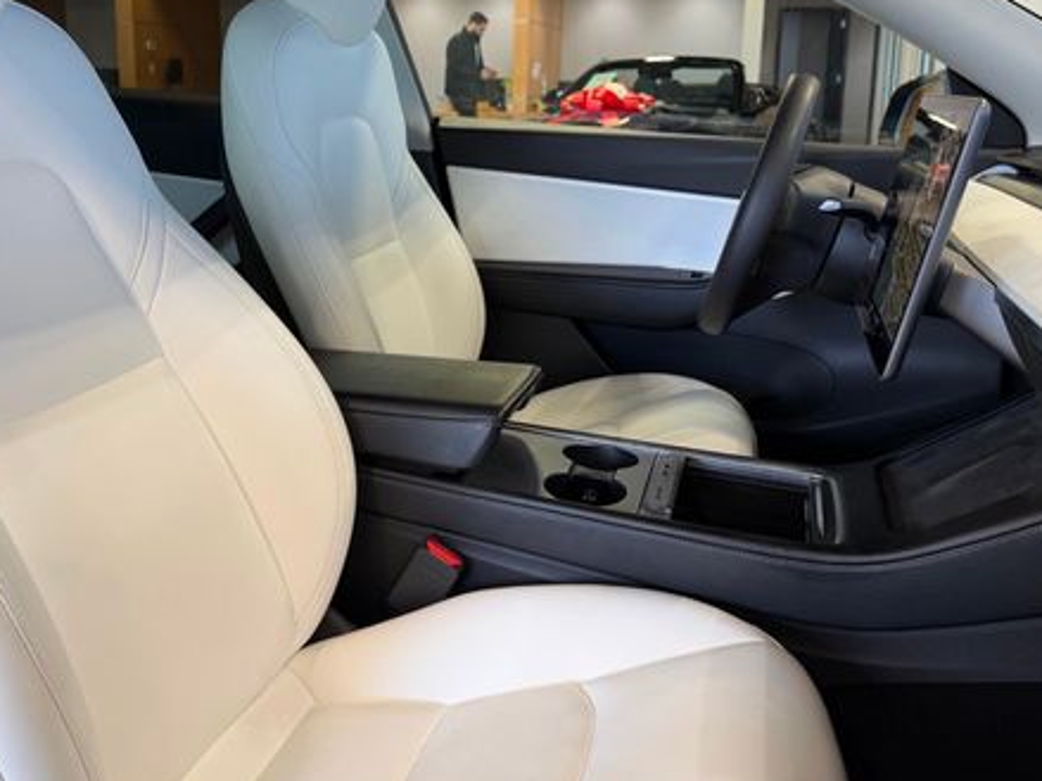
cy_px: 278
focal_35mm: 35
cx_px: 427
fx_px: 1053
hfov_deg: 52.3
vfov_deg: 40.3
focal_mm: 6.76
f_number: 1.78
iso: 125
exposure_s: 1/120
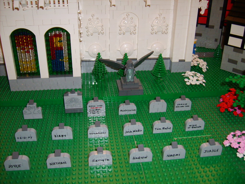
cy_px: 92
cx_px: 122
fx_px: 248
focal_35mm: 35
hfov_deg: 52.6
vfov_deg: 40.7
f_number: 2.8
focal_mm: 5.8
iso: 100
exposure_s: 1/30
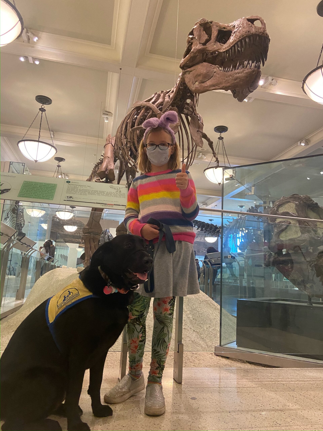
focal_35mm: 26
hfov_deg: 53.1
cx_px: 162
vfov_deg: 67.3
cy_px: 216
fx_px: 323
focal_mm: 4.25
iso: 320
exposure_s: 1/60
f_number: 1.8
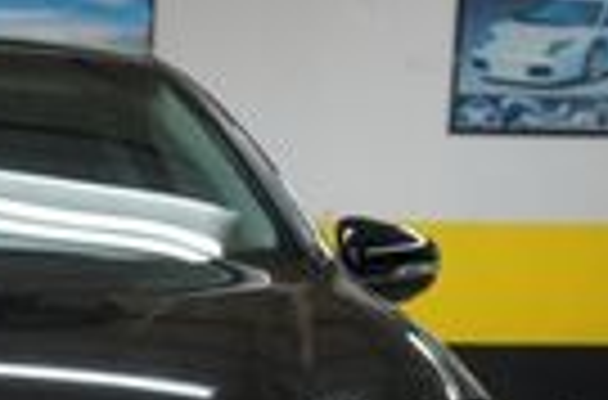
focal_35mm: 107
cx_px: -171
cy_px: 593
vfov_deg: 12.1
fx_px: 1801
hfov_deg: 18.0
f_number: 4
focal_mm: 24
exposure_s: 1/40
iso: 250
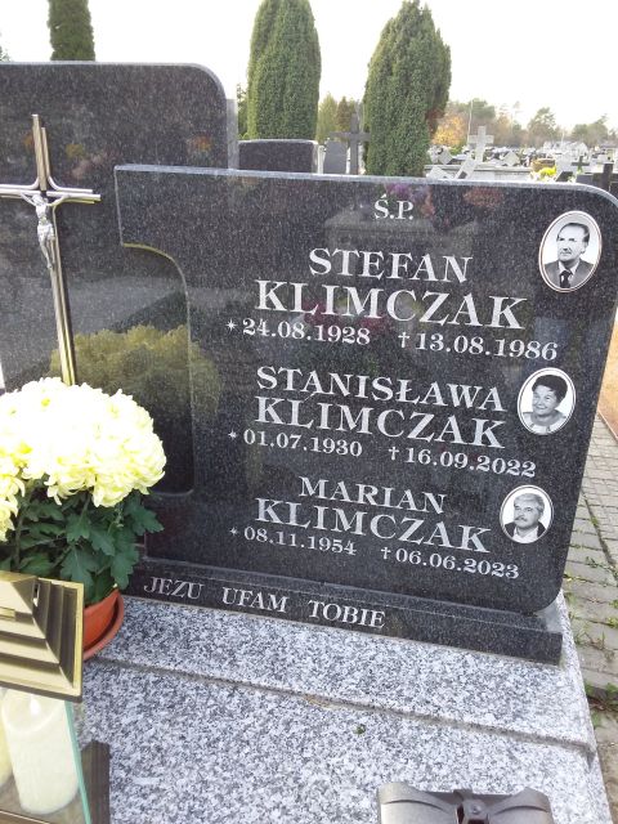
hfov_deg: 49.7
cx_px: 309
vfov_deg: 63.4
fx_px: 667
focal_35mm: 28
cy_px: 412
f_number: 1.9
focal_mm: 2.91
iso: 50
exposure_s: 1/100
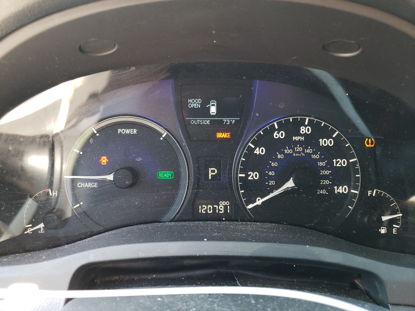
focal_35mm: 26
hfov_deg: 67.3
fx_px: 312
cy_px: 156
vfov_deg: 53.1
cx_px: 208
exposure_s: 1/60.2
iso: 135
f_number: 1.5
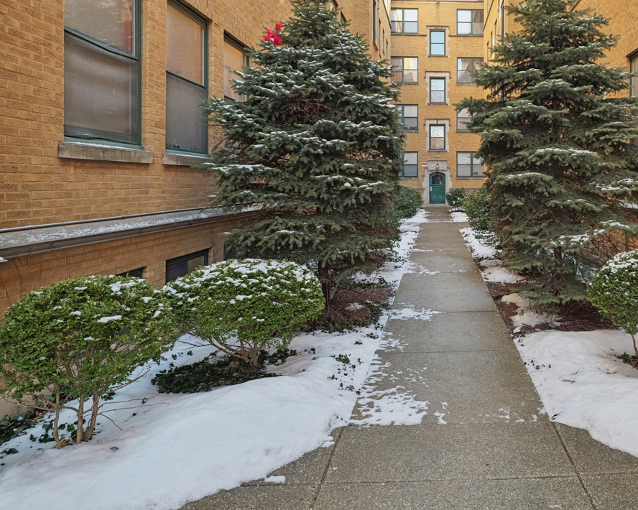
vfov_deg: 56.5
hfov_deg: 66.8
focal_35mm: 24
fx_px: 453
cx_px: 463
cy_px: 142
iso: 400
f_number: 4
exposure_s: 1/125
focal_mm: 14
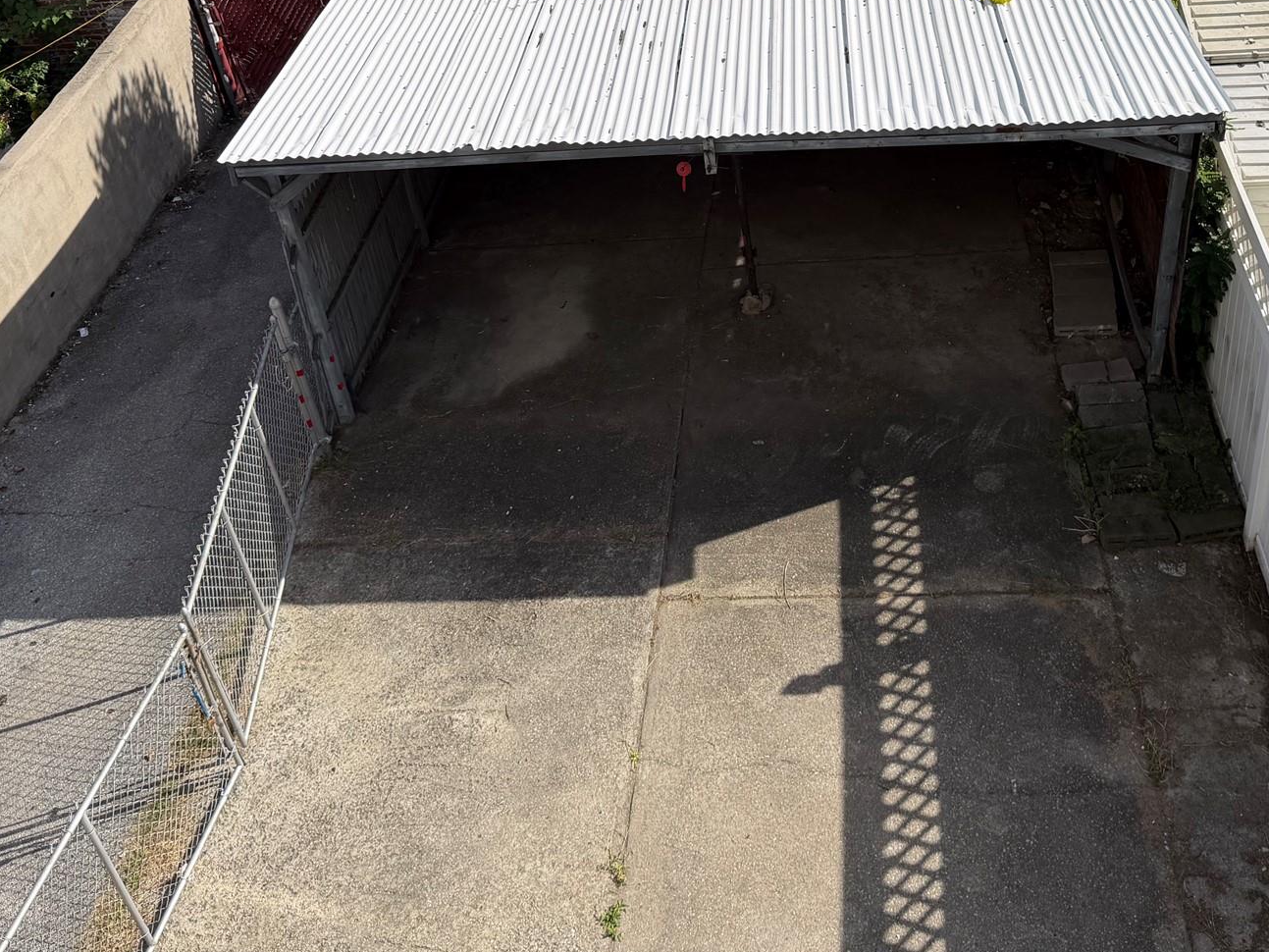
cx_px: 719
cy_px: 205
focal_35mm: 38
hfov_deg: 48.8
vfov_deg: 36.6
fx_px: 1393
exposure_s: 1/5319
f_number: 1.78
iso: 80
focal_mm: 6.76
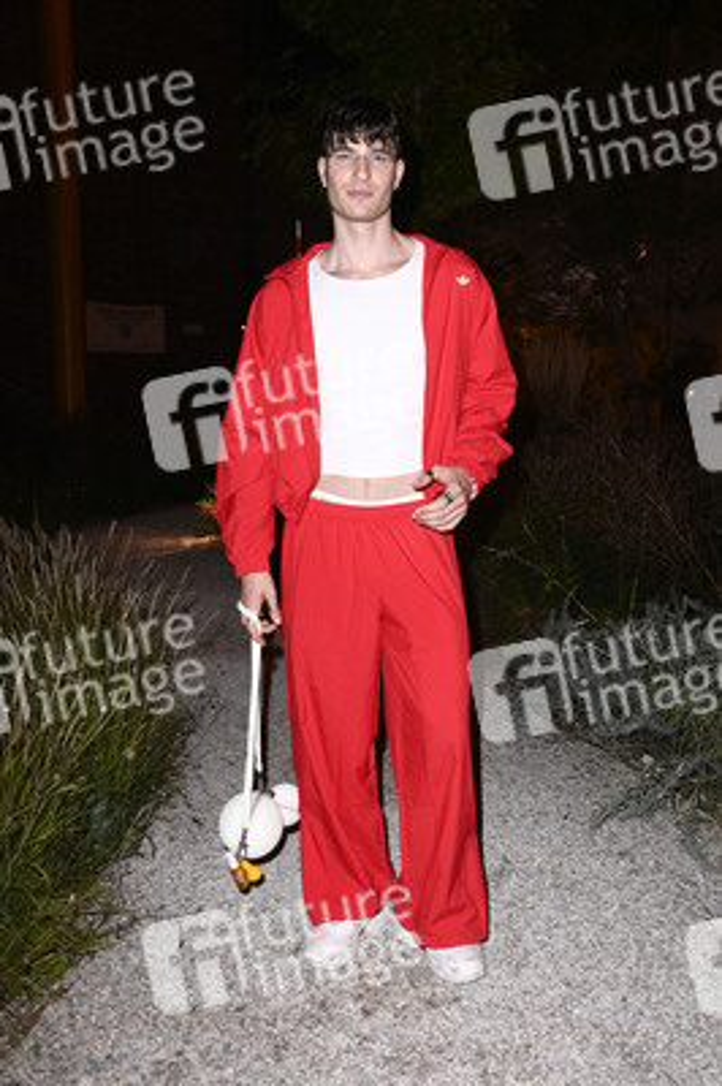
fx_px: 1025
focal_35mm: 34
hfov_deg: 38.8
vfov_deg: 55.8
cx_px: 361
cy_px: 543
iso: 2500
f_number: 5.6
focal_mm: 34
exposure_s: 1/50
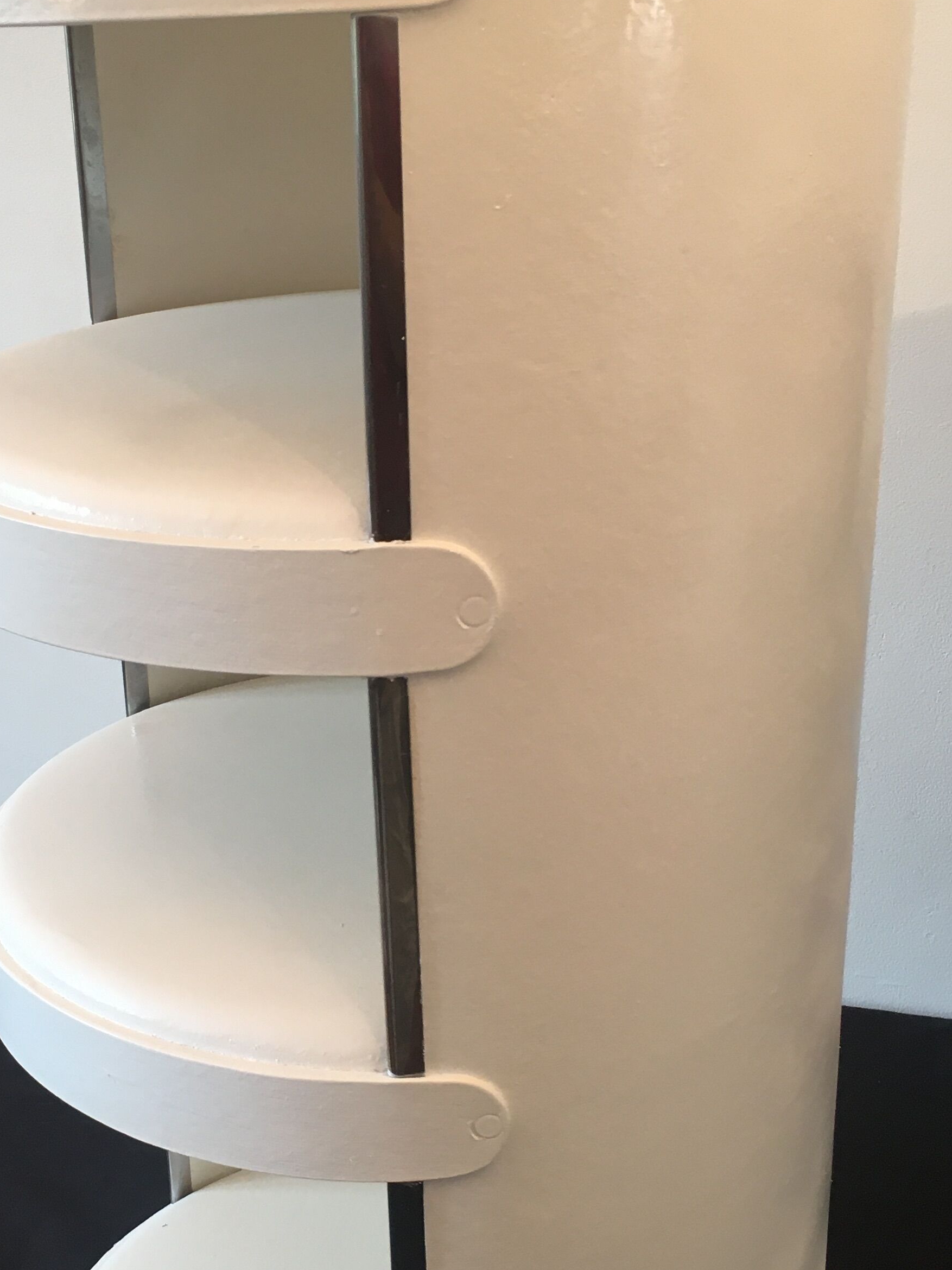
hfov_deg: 28.8
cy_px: 713
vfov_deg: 38.1
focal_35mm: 50
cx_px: 279
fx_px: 1834
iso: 80
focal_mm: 4.15
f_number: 2.2
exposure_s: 1/33
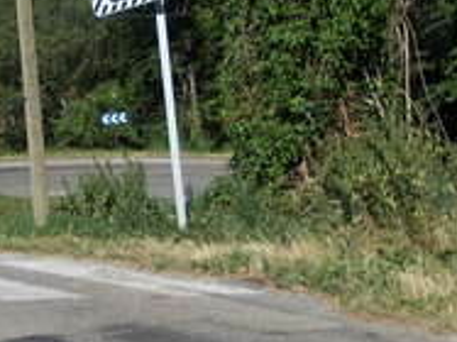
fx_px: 1187
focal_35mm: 90
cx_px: -15
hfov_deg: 21.0
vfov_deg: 16.4
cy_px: 178
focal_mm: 4
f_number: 5.4
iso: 80
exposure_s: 1/400
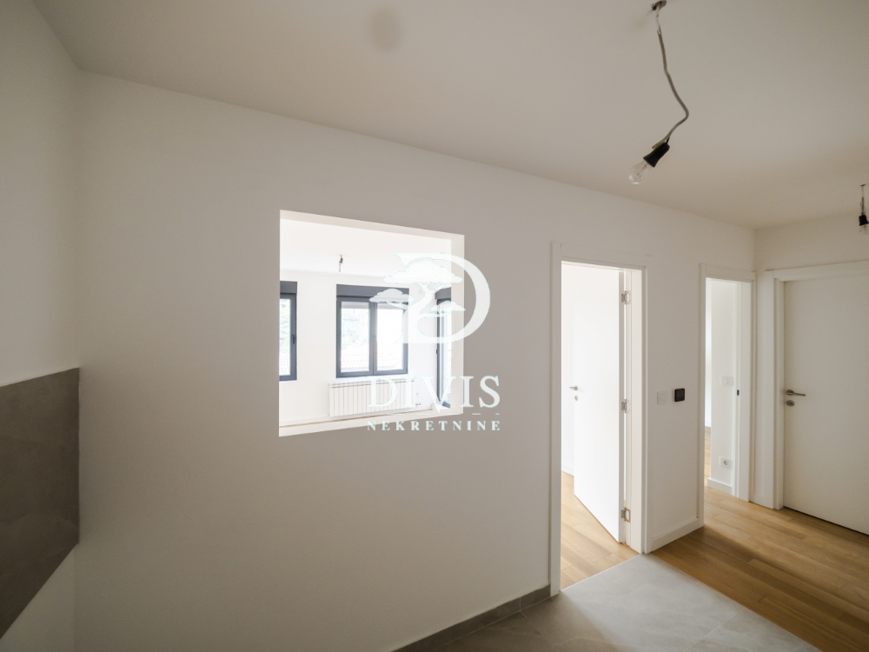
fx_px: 351
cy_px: 326
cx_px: 434
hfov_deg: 102.1
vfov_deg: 85.7
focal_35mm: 14
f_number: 4
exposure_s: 1/50
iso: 400
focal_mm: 7
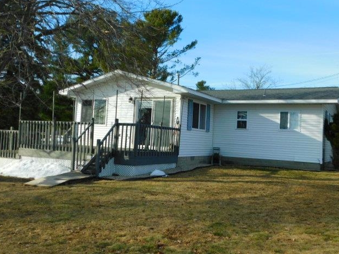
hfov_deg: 50.1
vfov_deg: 38.7
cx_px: 169
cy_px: 124
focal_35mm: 37
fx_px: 362
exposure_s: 1/1000
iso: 125
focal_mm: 6.3
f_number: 3.5
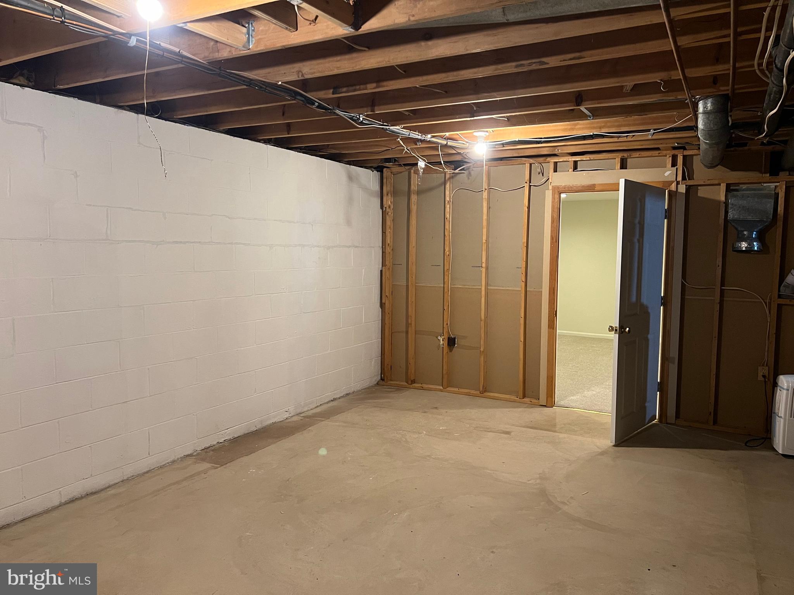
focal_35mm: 26
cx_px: 397
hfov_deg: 67.3
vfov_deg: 53.1
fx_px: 596
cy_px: 298
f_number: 1.5
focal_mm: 5.7
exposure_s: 1/60
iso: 400
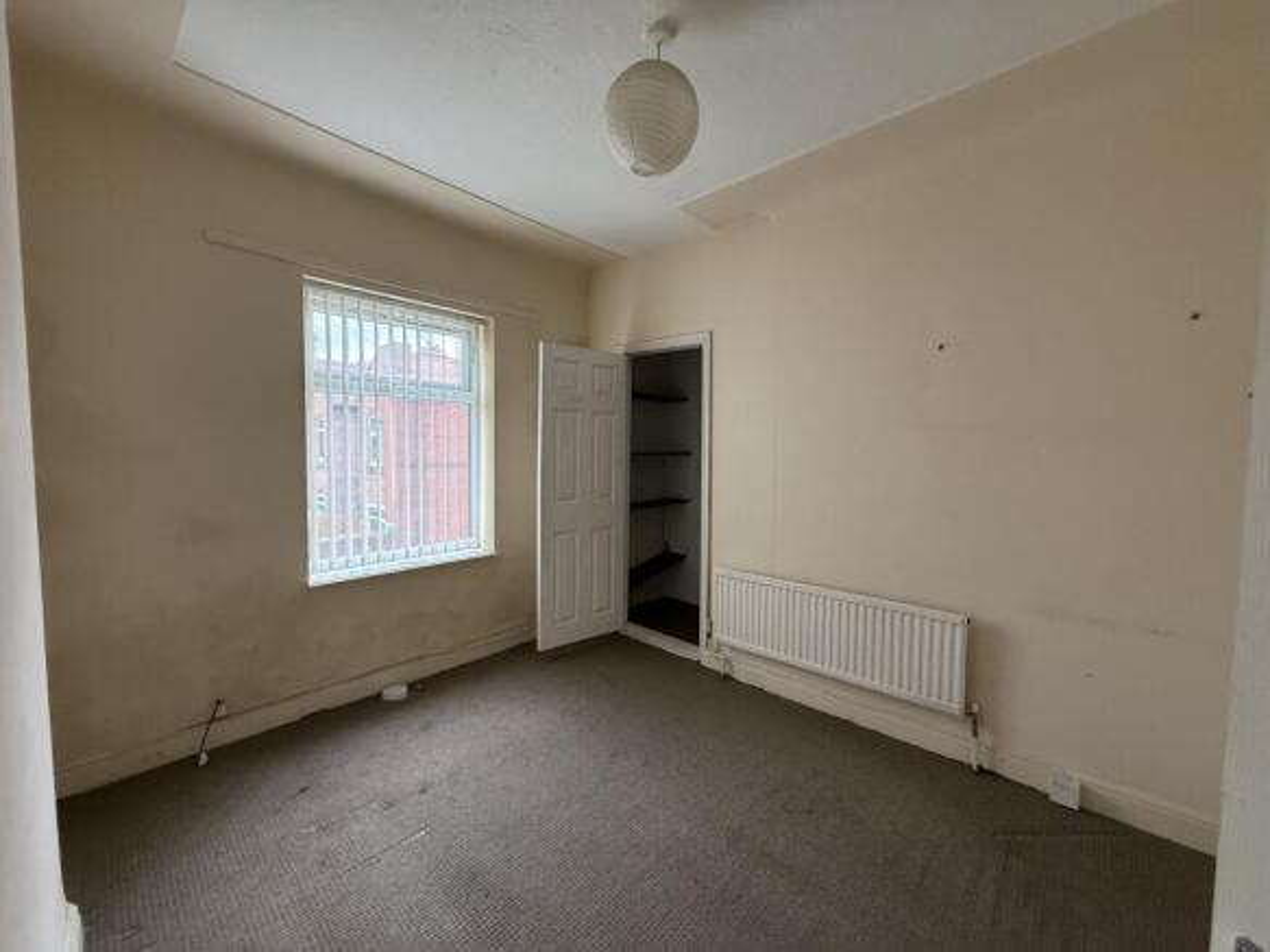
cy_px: 476
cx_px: 635
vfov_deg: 85.7
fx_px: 514
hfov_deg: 102.1
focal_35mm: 14
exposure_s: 1/99
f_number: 2.2
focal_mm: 2.22
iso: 320
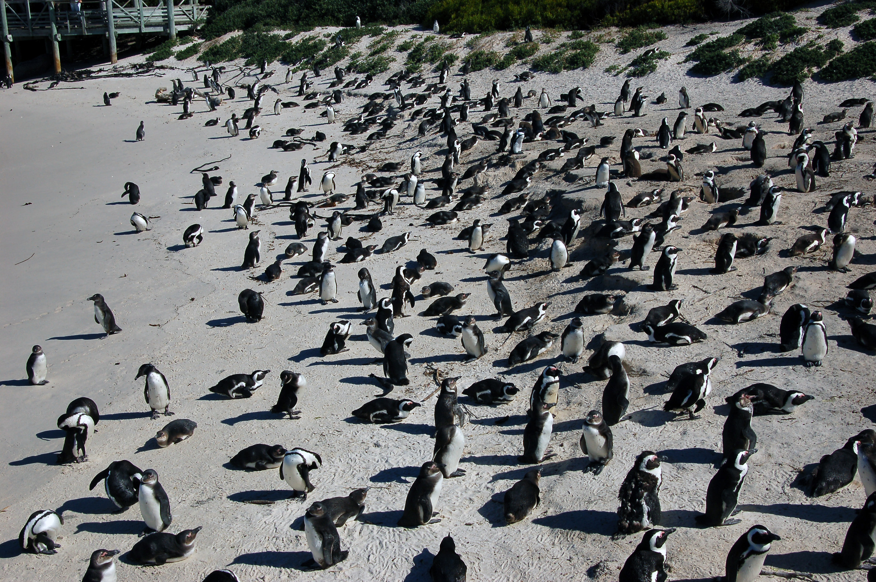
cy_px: 291
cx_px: 438
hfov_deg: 46.4
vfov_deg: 31.8
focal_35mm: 42
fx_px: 1021
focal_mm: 28
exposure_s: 1/320
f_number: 16
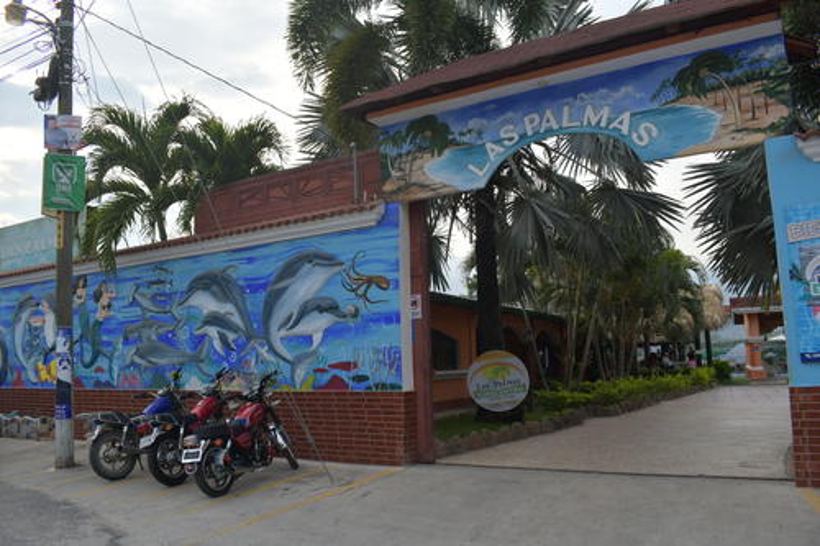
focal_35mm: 27
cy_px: 273
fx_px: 615
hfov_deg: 67.4
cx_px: 410
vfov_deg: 47.9
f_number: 5.6
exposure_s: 1/800
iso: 320
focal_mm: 18
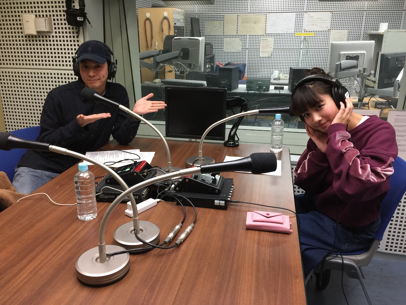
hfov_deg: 61.7
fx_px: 340
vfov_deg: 48.2
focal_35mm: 29
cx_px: 203
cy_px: 152
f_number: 2.2
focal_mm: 4.15
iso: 50
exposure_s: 1/15
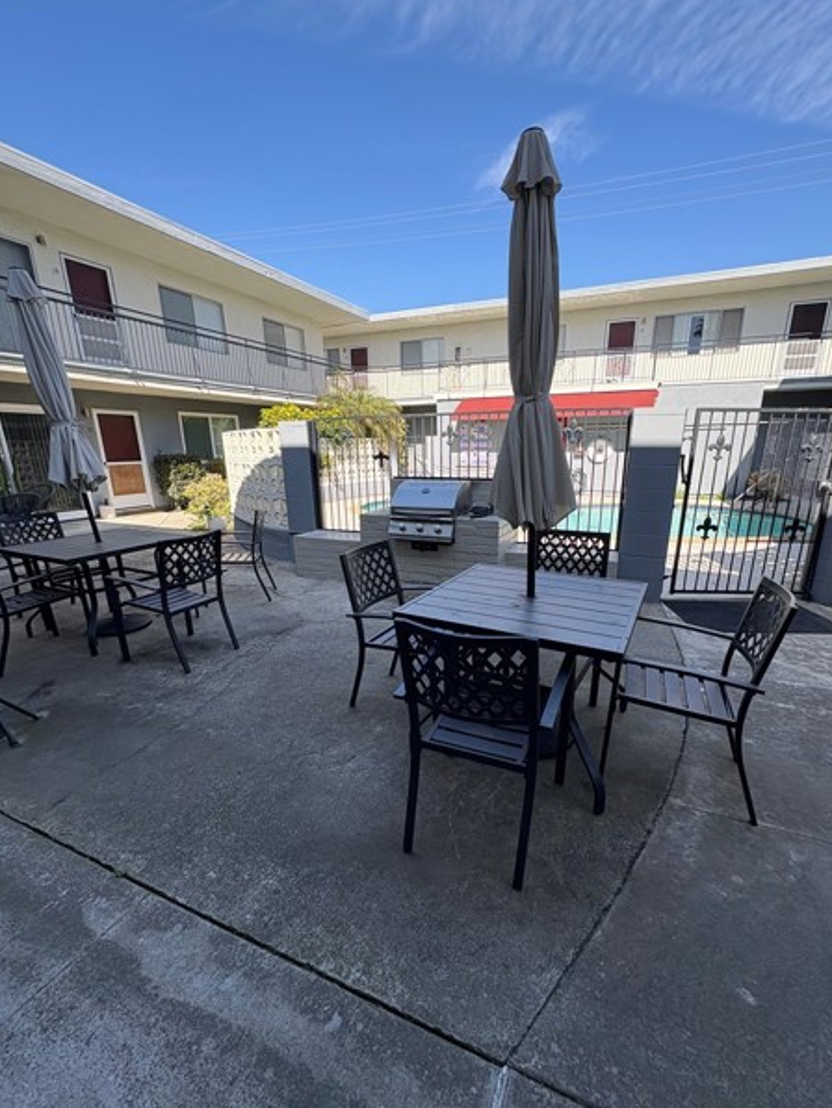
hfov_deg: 81.7
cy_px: 583
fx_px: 481
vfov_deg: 98.1
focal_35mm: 15
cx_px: 442
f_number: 2.2
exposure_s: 1/610
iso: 64
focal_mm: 2.22
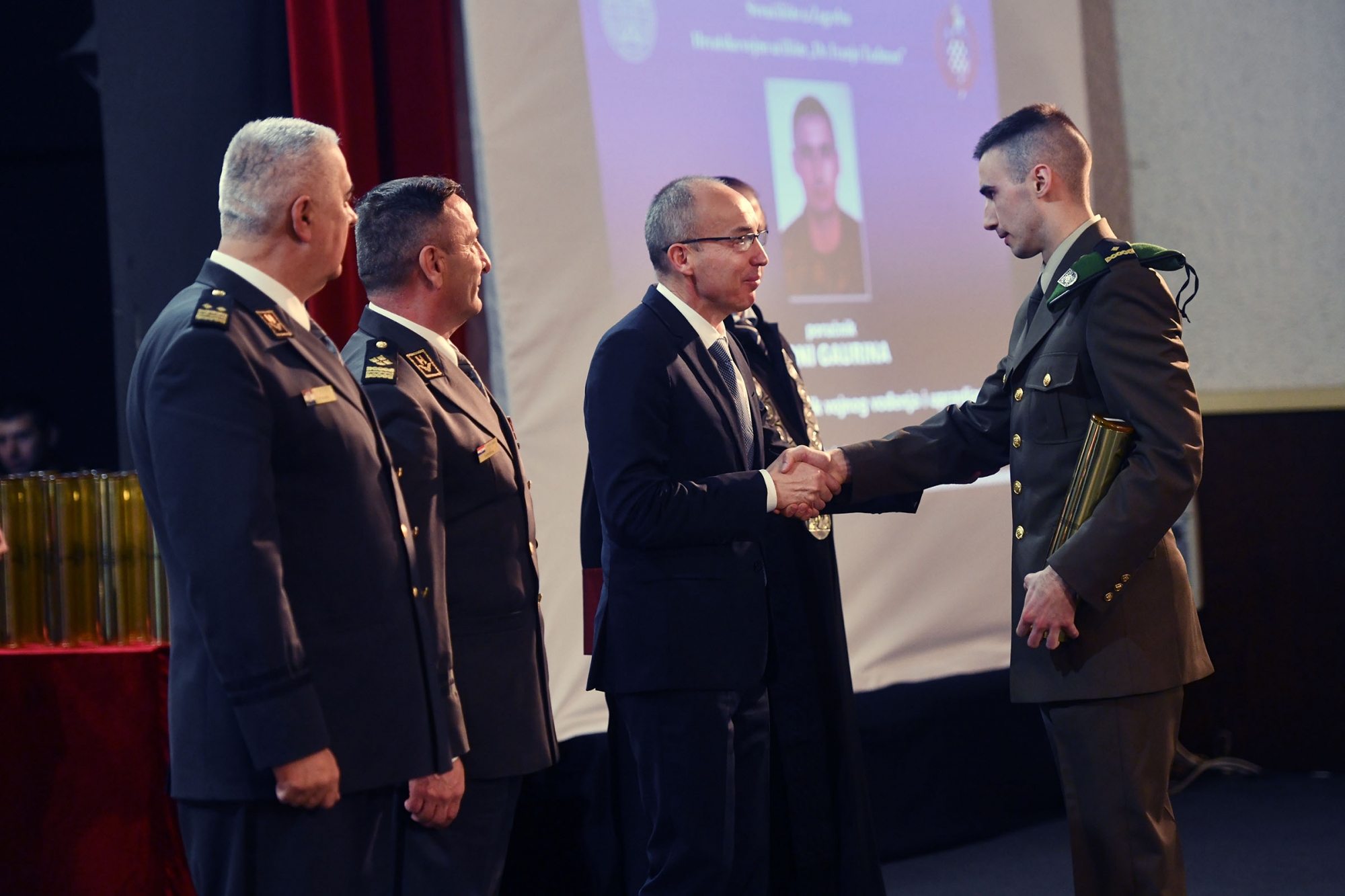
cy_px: 448
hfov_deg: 17.1
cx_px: 672
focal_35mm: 120
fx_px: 4483
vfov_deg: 11.4
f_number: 2.8
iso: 2000
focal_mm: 120
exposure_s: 1/200
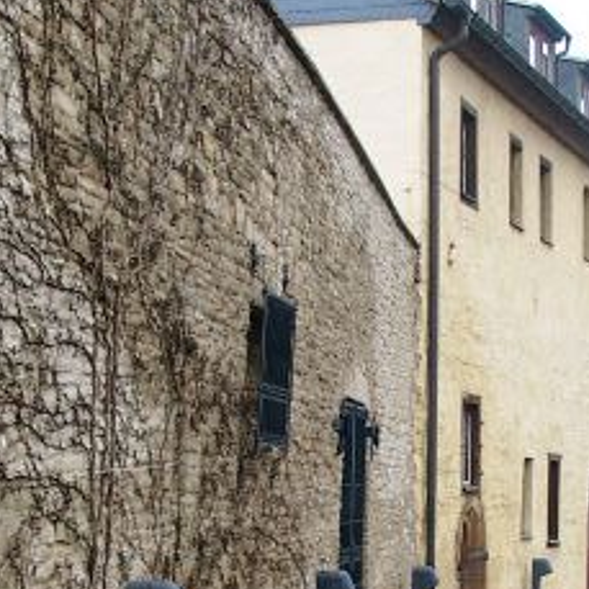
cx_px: 391
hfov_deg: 16.5
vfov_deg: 16.4
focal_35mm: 105
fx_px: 2021
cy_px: 504
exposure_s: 1/75.1
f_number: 4
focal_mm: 7.13
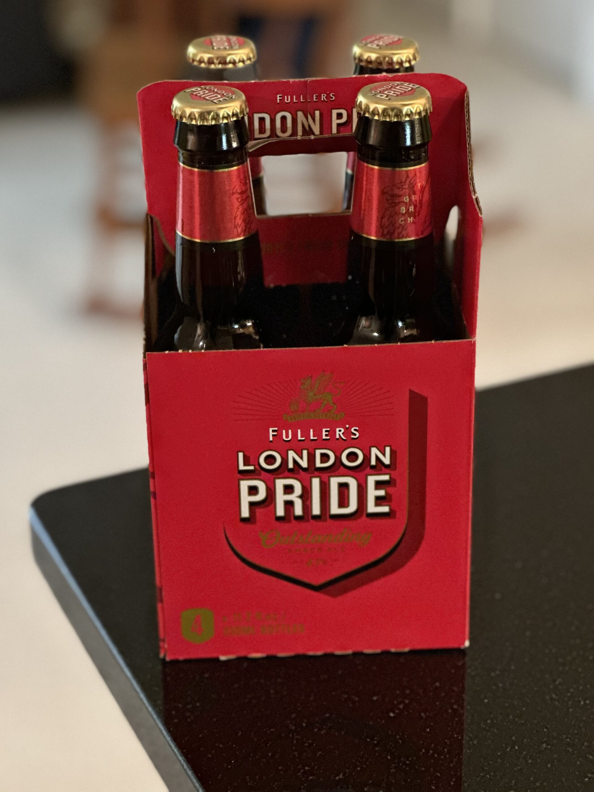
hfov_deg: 19.1
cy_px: 396
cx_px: 297
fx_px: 1762
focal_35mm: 77
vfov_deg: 25.3
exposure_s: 1/15
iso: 1000
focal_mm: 9
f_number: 2.8
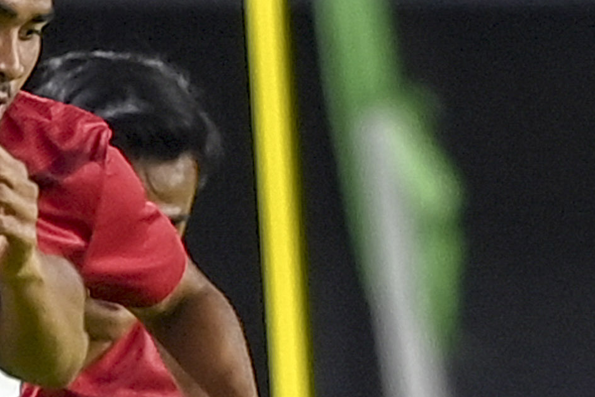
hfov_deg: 0.9
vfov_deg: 0.6
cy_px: 602
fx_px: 38953
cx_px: 348
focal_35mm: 2357
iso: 1000
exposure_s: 1/500
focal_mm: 400
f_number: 2.8
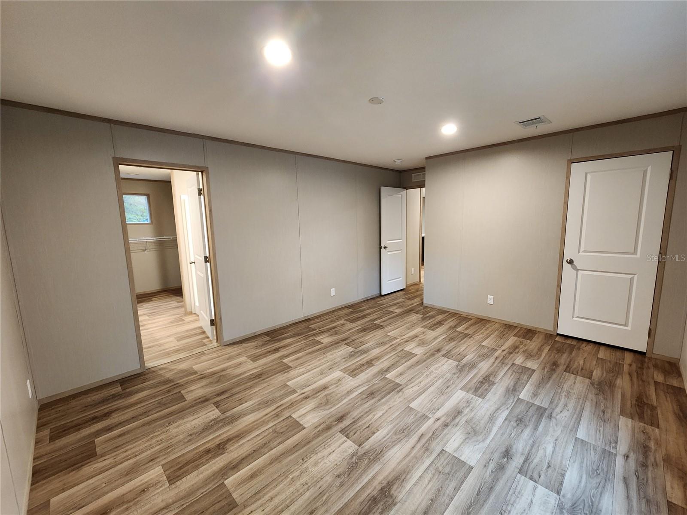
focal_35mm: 13
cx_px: 344
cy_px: 258
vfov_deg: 89.9
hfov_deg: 106.2
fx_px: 258
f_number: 2.2
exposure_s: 1/30
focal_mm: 2.2
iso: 320
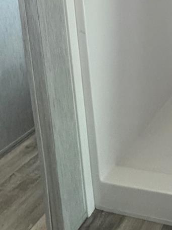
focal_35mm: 37
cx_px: 219
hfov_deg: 30.9
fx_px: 245
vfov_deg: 42.1
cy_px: -9
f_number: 2.2
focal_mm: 2.22
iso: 800
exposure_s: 1/60
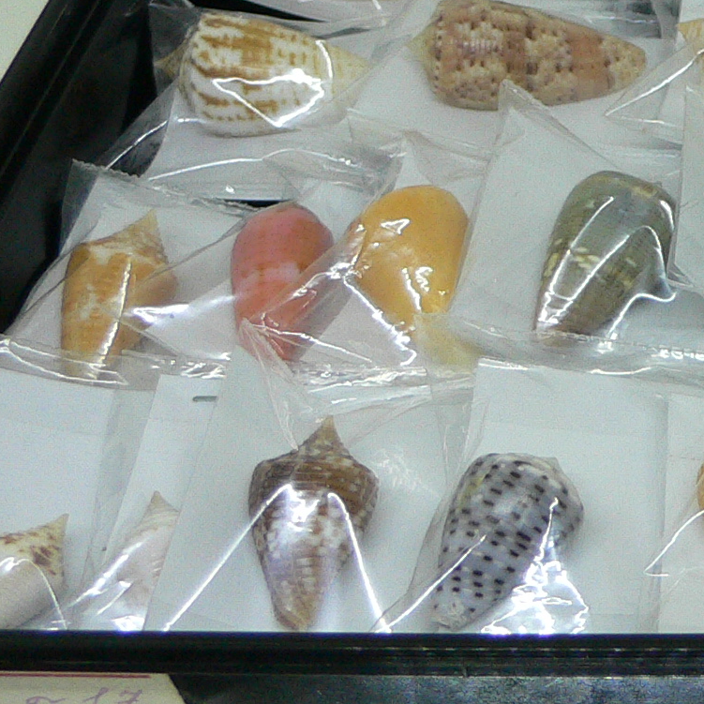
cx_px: 926
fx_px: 1910
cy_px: 237
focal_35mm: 83
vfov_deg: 20.8
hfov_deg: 19.2
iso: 200
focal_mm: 4.6
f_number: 2.8
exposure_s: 1/60
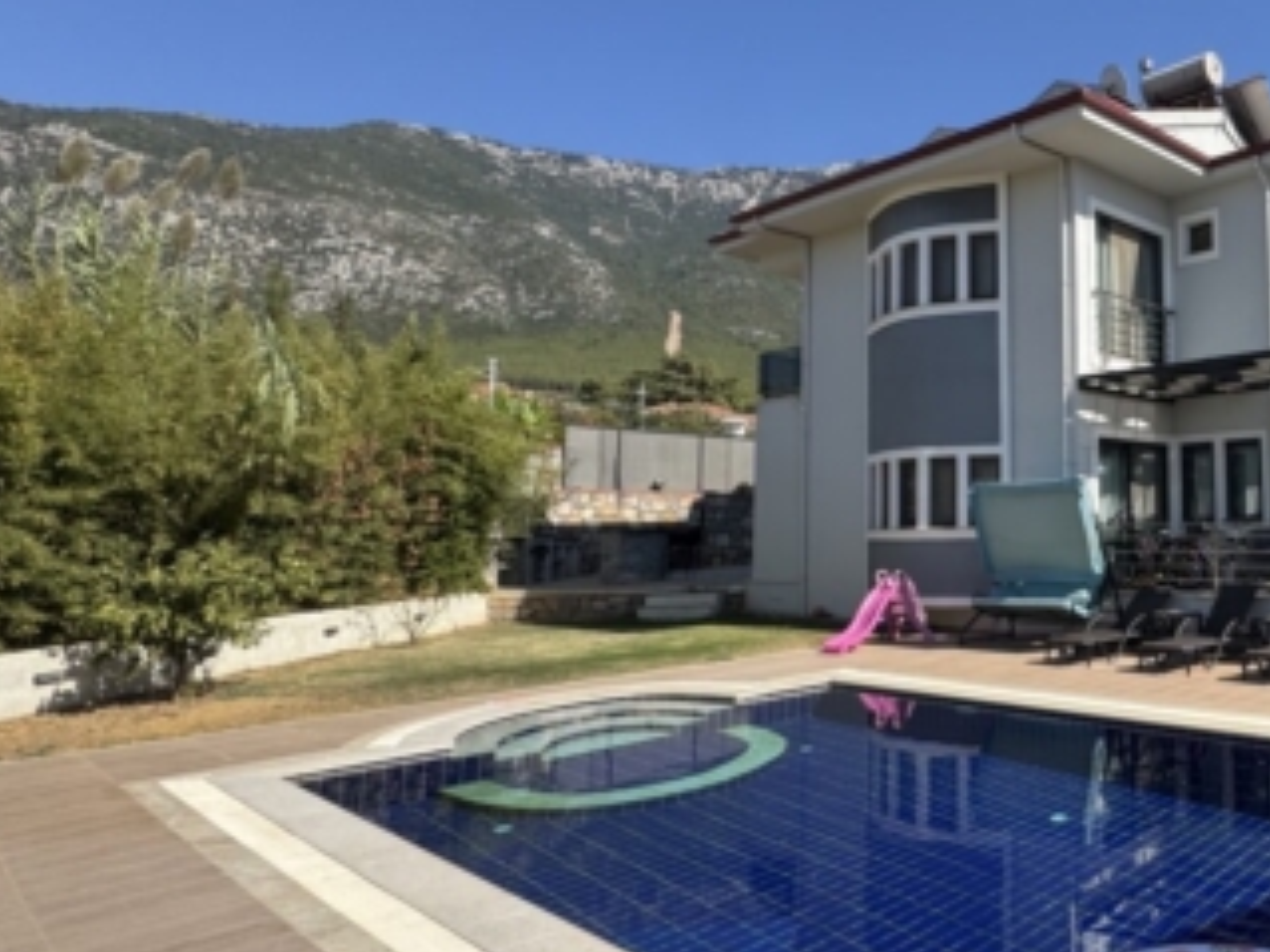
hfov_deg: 57.2
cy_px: 446
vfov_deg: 53.0
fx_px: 954
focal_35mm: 26
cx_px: 1159
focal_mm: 2.22
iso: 50
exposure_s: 1/1600
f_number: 2.2
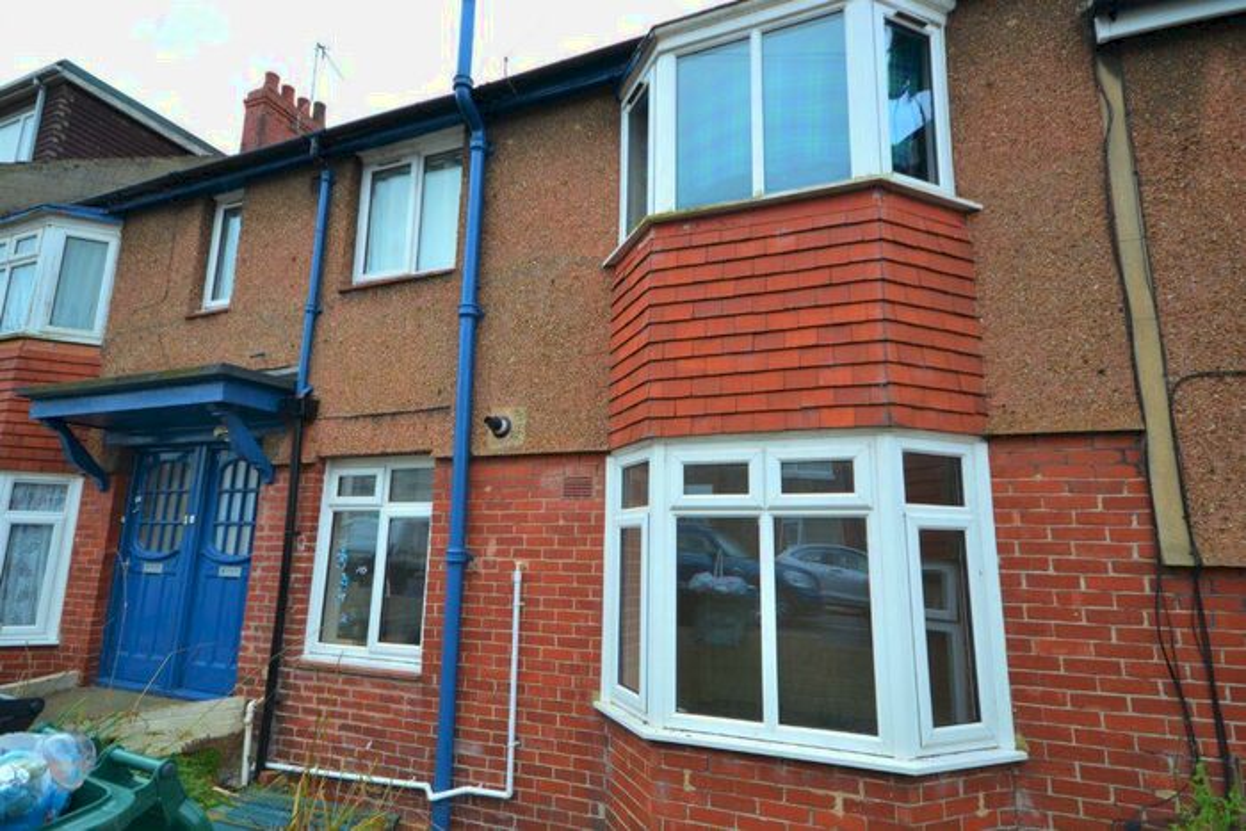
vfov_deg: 67.4
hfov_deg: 90.0
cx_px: 623
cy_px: 416
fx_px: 623
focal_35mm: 18
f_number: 6.3
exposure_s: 1/100
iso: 100
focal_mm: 12
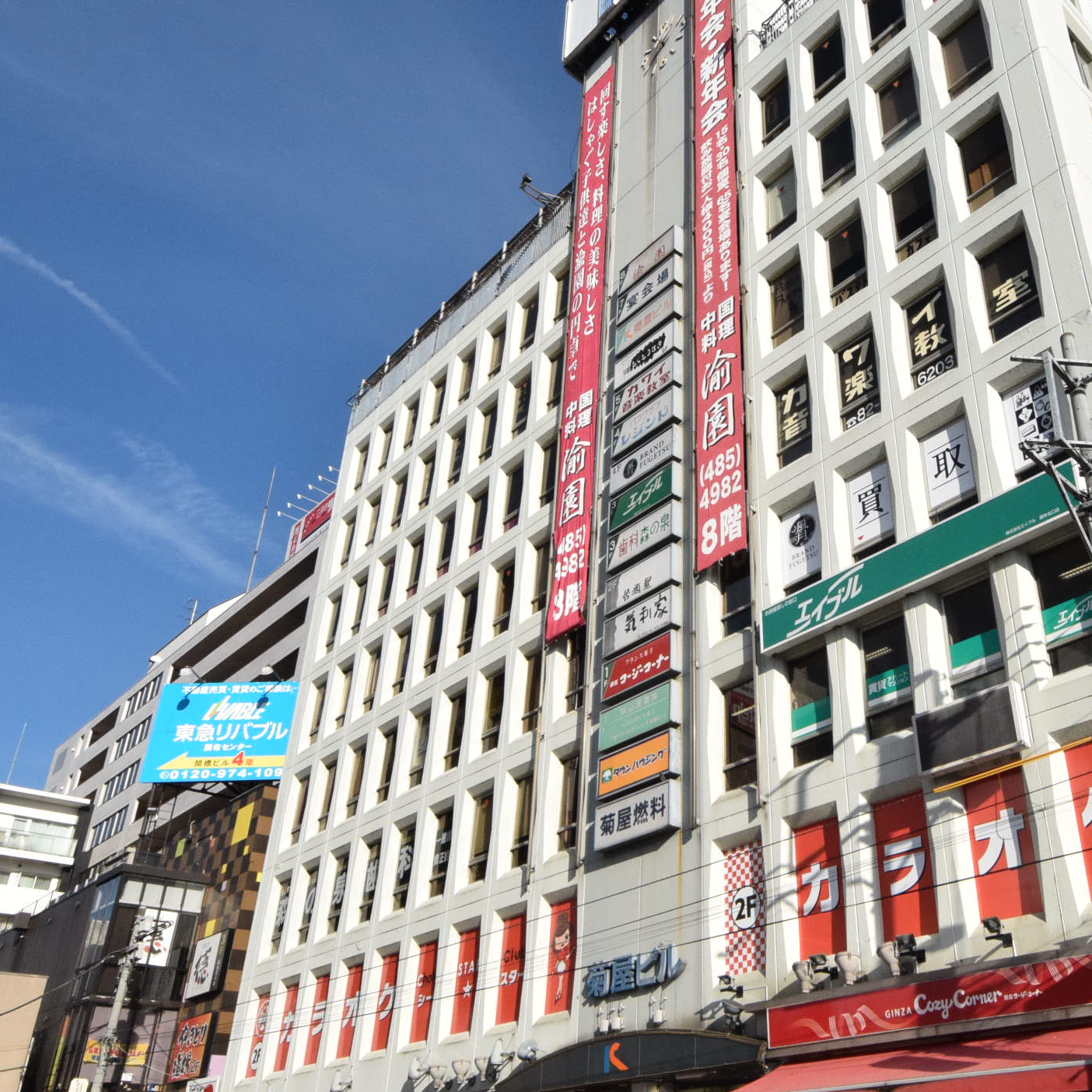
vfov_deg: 54.1
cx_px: 736
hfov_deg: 53.0
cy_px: 579
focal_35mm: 30
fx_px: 1067
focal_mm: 11
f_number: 16
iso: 1600
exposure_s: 1/1000
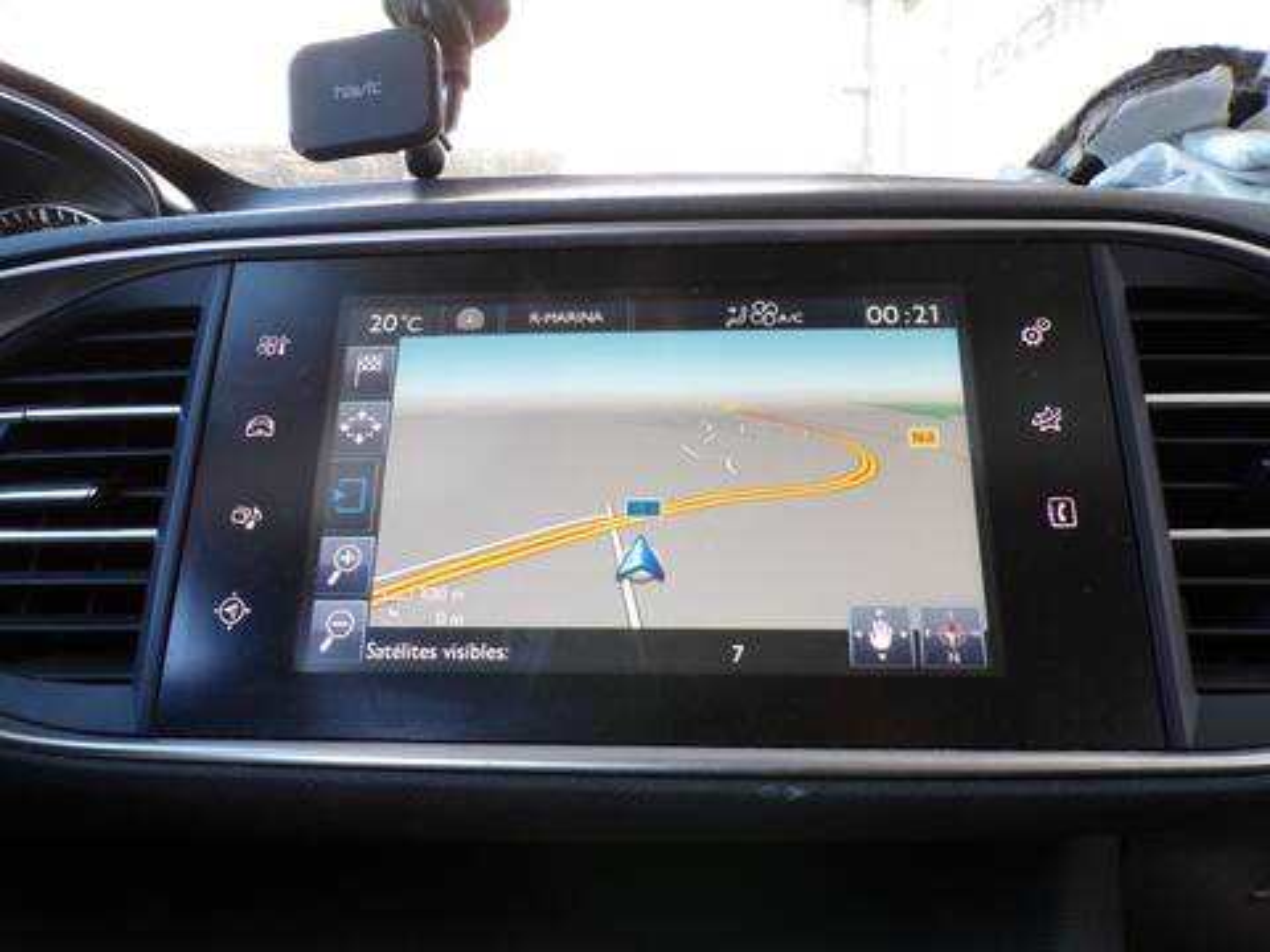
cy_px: 476
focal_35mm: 24
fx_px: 881
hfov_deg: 71.6
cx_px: 635
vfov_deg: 56.8
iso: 100
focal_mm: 4.3
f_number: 4.4
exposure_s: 1/38
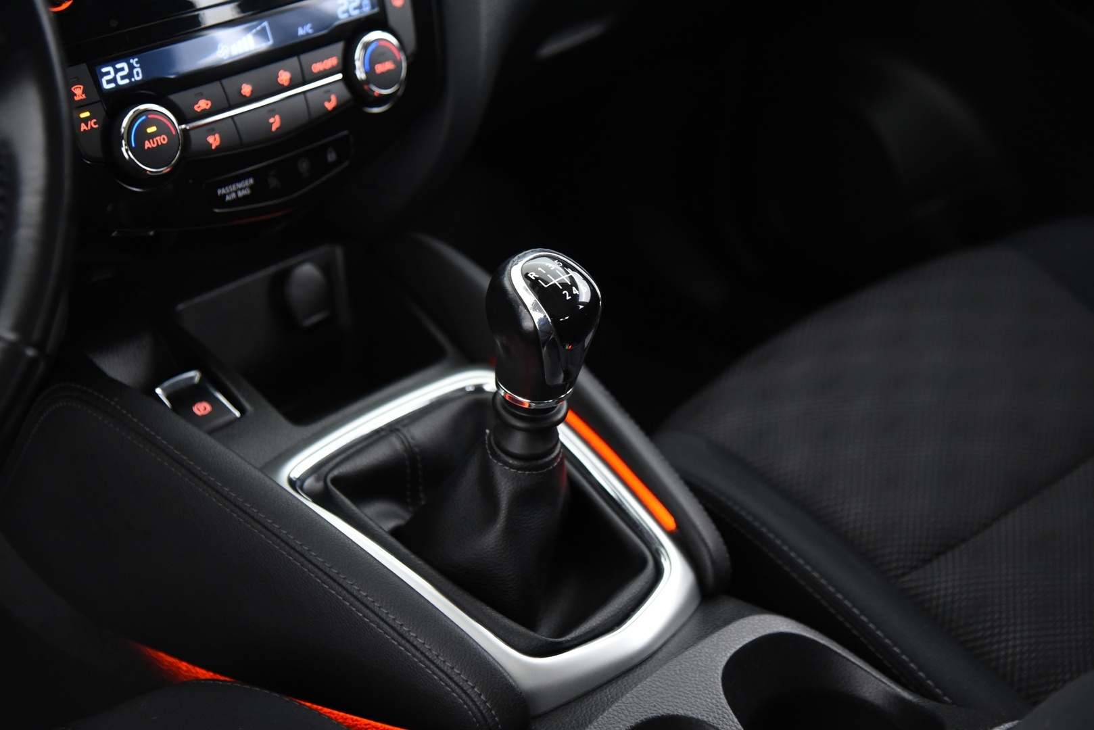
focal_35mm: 62
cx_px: 547
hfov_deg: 32.4
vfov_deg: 21.9
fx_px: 1885
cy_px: 365
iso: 4000
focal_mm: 62
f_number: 4
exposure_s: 1/20
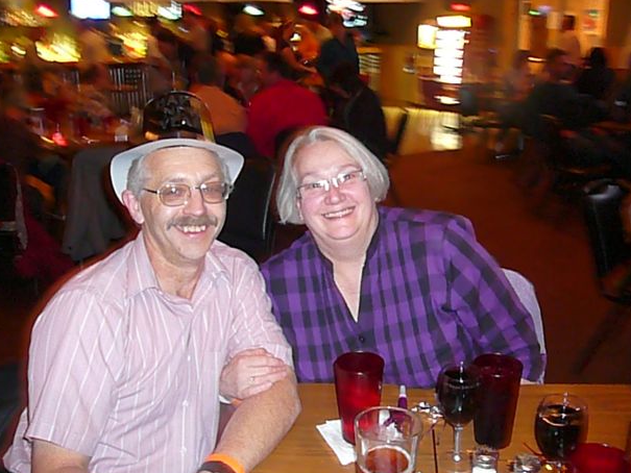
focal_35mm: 37
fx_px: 675
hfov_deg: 50.1
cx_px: 305
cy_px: 248
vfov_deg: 38.7
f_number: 2.8
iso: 800
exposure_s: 1/8
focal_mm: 5.2
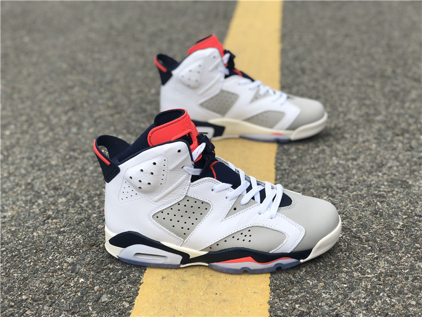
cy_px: 158
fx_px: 634
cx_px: 211
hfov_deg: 36.8
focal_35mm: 52
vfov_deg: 28.0
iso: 16
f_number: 2.4
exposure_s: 1/475
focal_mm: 6
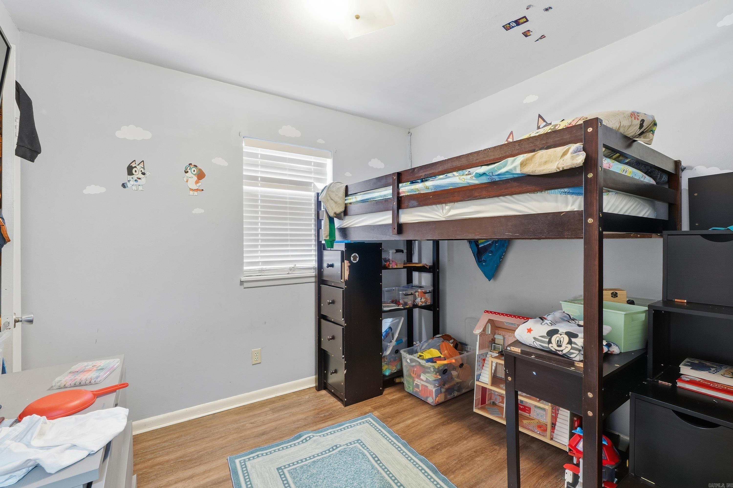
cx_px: 366
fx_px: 305
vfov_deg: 77.3
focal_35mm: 15
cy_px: 244
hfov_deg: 100.4
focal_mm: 10
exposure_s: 1/5
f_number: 9
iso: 250
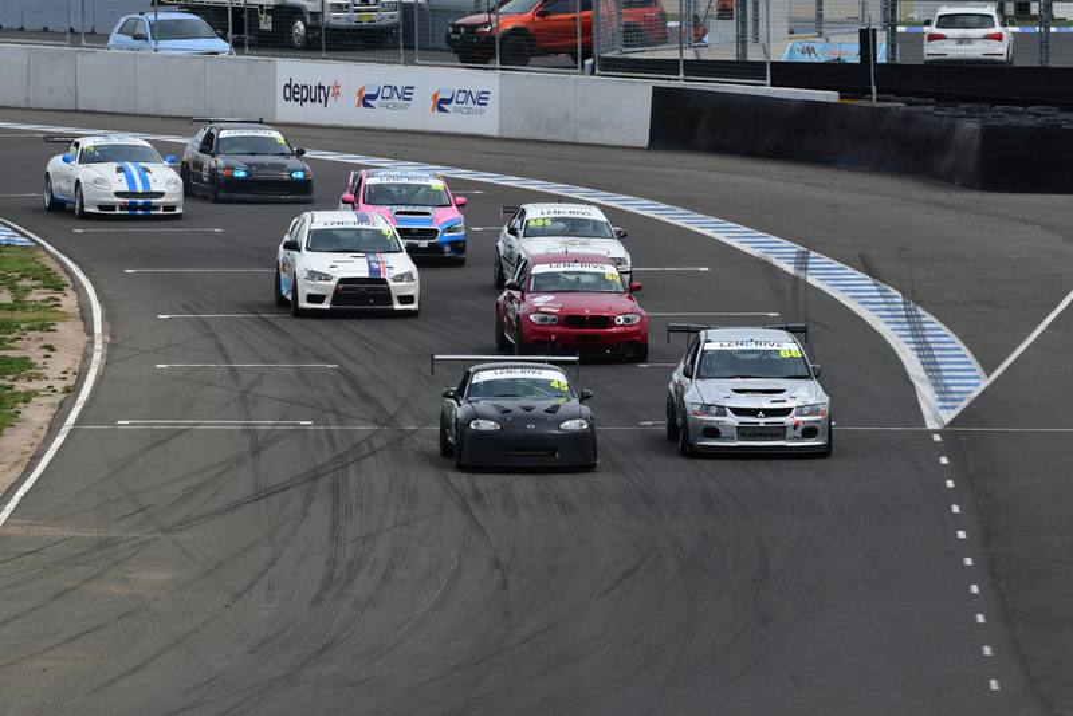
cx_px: 536
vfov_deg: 3.4
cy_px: 358
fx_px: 12075
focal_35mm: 405
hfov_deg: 5.1
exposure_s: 1/640
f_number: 11
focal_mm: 270
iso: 400
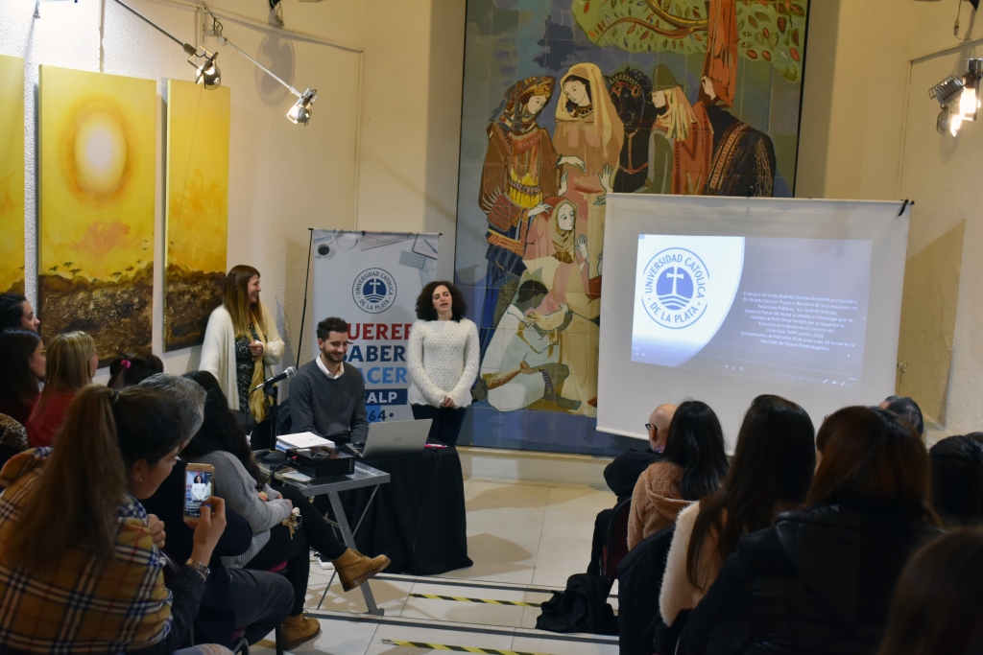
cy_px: 328
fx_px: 1106
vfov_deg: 33.0
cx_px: 492
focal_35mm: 40
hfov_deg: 47.9
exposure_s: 1/100
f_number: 5
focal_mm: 27
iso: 800
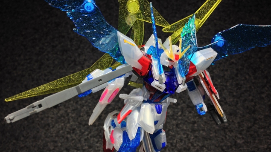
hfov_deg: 54.0
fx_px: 266
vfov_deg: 32.0
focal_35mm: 37
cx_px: 133
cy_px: 78
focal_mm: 4.12
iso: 50
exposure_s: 1/40
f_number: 2.4
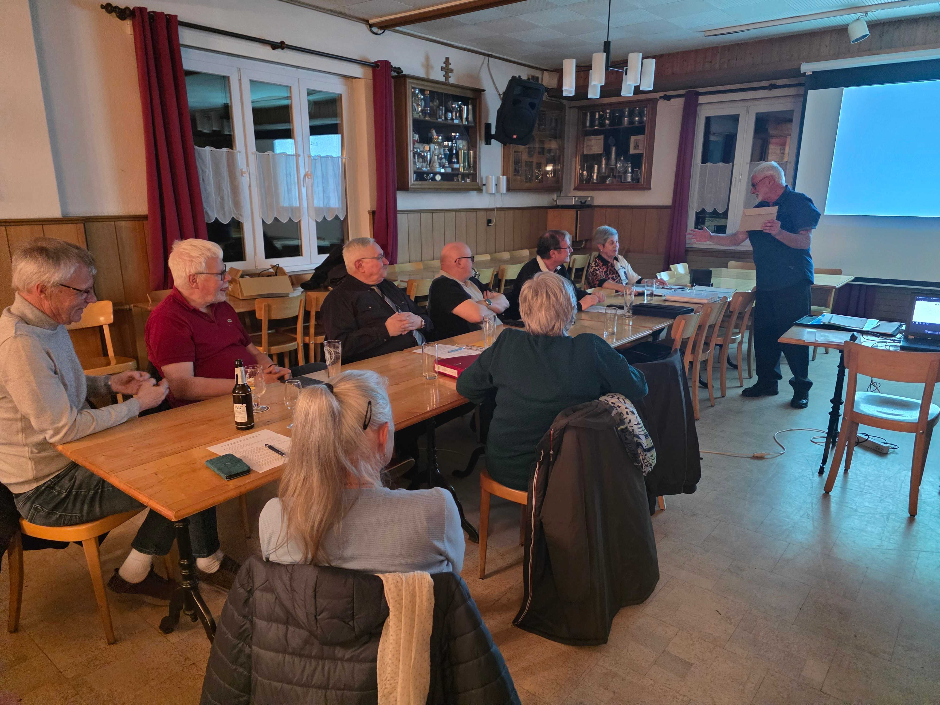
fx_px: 625
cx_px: 470
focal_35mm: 23
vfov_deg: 58.9
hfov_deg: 73.9
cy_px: 352
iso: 1600
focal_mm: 6.3
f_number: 1.7
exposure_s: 1/100
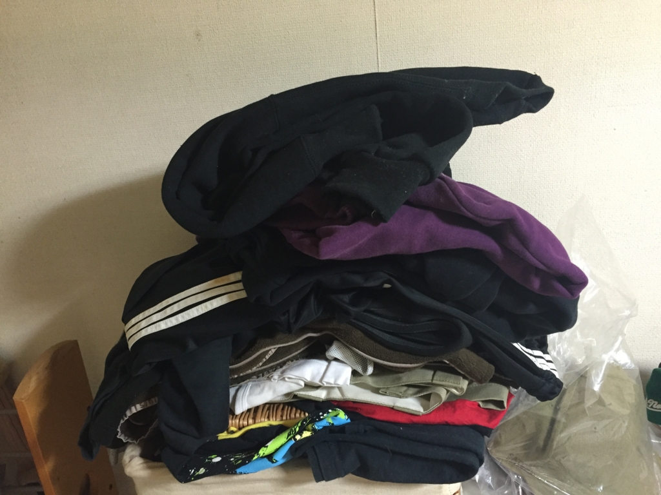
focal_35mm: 29
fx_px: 554
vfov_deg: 48.2
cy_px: 248
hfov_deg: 61.7
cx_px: 330
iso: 250
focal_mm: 4.15
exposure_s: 1/24
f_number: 2.2
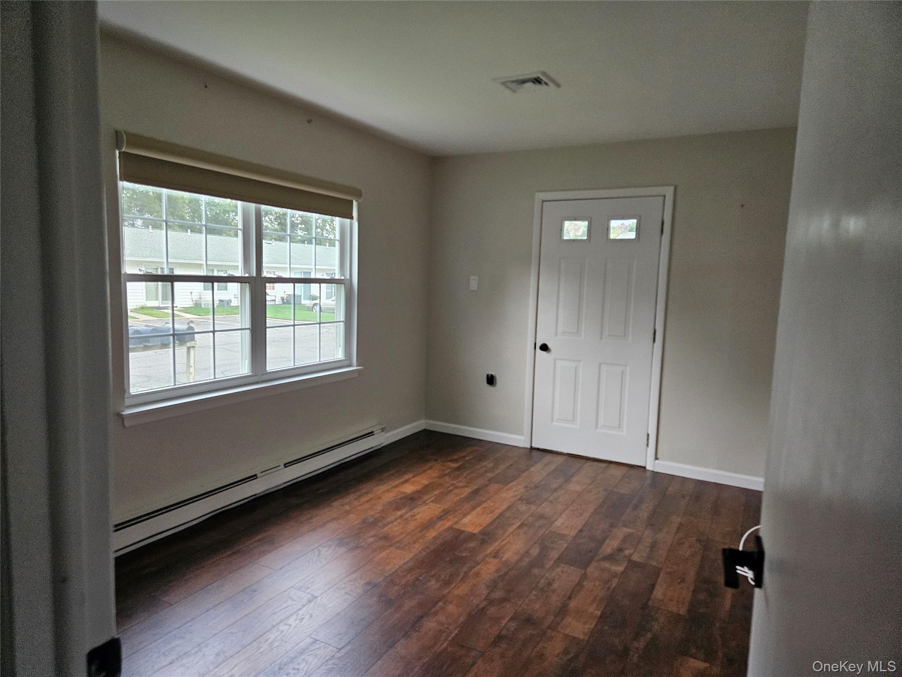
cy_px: 338
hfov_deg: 73.9
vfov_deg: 58.9
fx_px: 599
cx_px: 451
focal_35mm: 23
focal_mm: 5.4
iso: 800
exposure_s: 1/170
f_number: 1.8
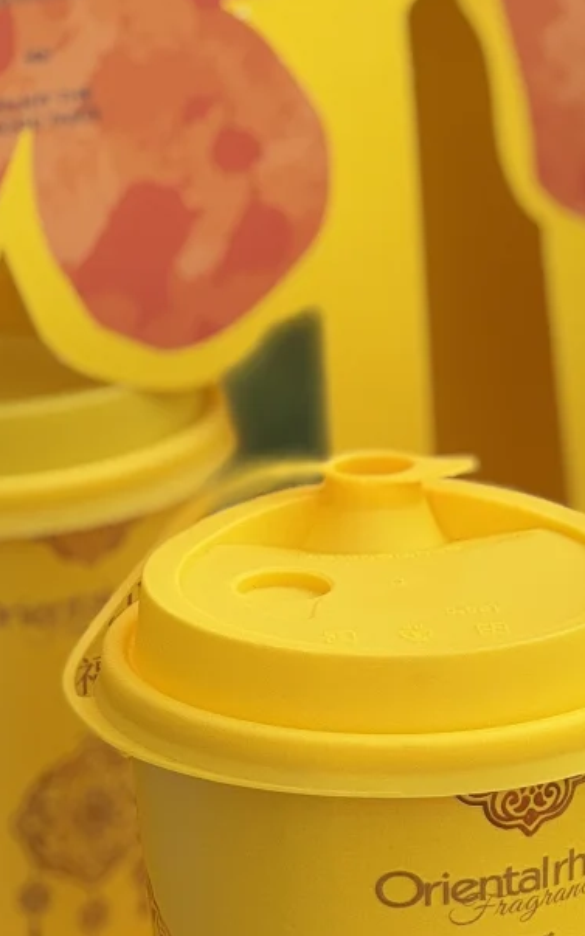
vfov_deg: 10.7
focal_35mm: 195
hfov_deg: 6.7
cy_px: 608
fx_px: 4973
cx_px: 729
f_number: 2.8
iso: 25
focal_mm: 9
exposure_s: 1/127
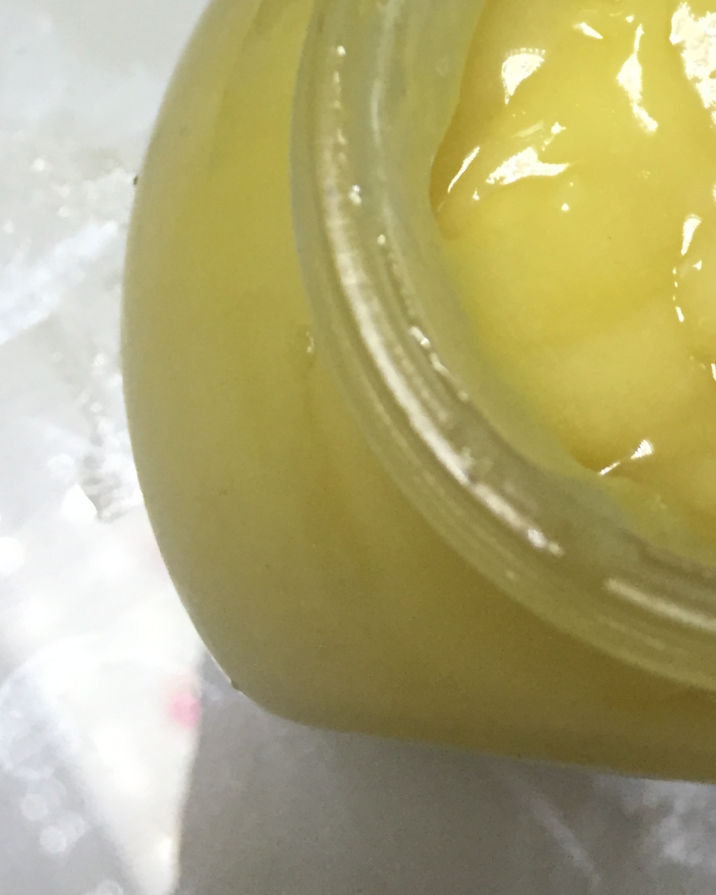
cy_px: -114
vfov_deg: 26.3
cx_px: 665
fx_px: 1748
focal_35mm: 66
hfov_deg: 22.5
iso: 80
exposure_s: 1/33
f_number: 2.2
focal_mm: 4.15
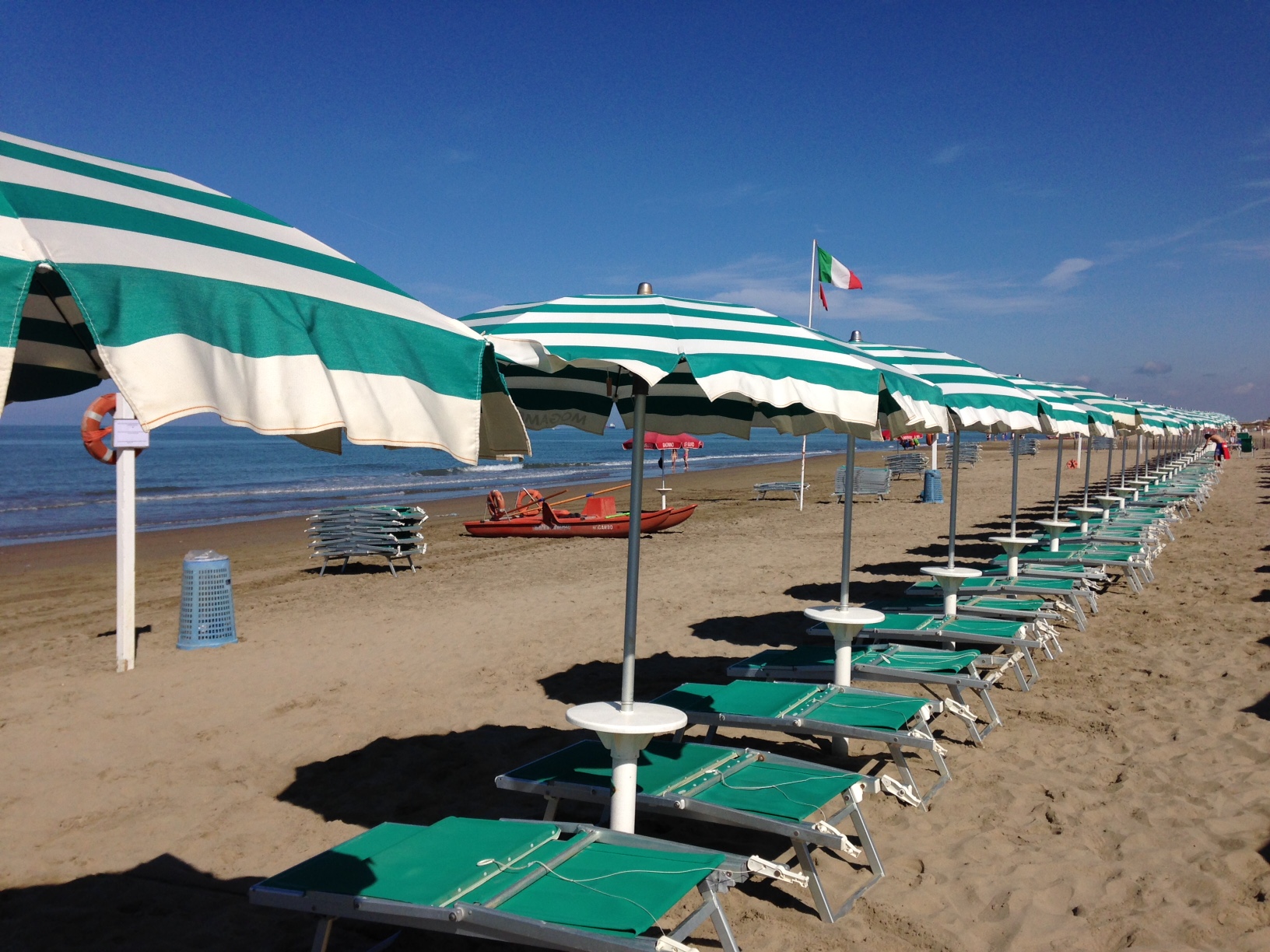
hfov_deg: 55.4
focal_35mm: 33
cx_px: 635
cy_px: 476
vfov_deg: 42.9
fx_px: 1211
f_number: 2.4
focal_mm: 4.12
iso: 50
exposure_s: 1/3876
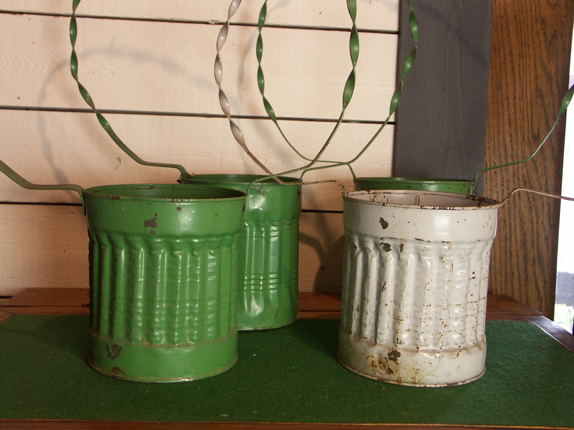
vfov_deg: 37.7
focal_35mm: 38
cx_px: 287
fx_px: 630
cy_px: 215
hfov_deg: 49.0
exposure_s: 1/20
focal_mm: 9.77
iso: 100
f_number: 2.8
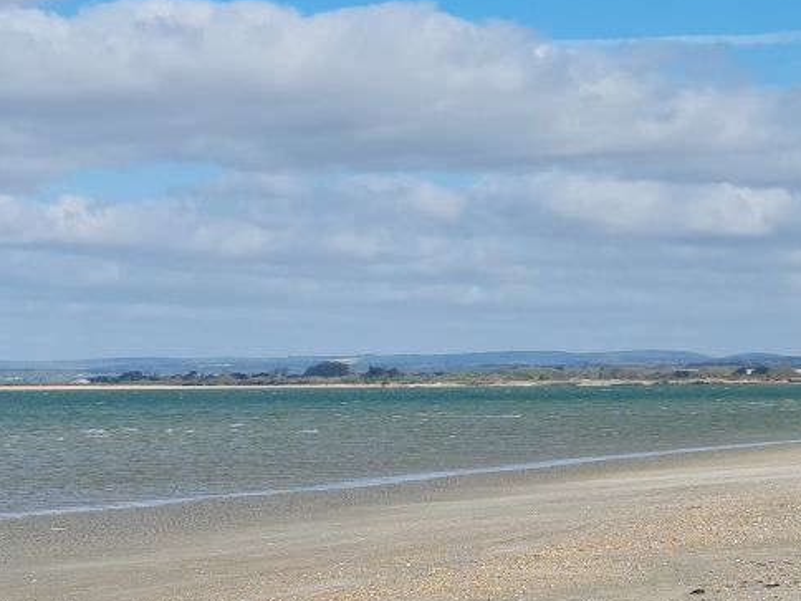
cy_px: 433
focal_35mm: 51
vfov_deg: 28.2
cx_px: 227
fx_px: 1180
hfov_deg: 36.8
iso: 50
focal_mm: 5.4
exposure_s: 1/3636
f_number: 1.8
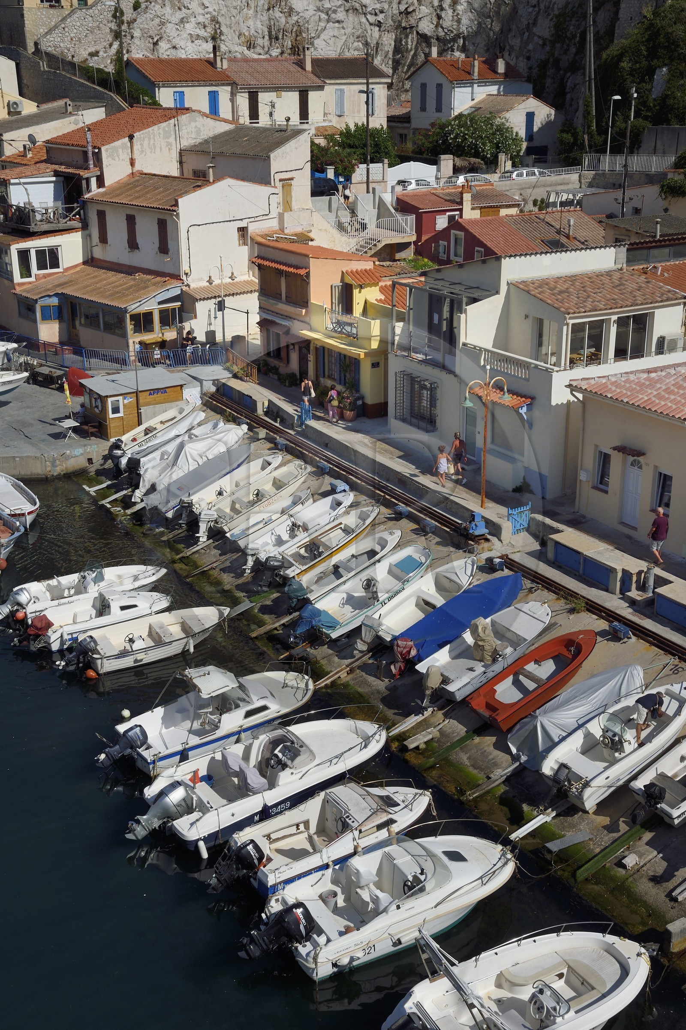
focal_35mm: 45
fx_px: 1287
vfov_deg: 43.6
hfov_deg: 29.8
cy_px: 515
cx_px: 343
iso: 200
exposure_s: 1/250
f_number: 22
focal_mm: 45
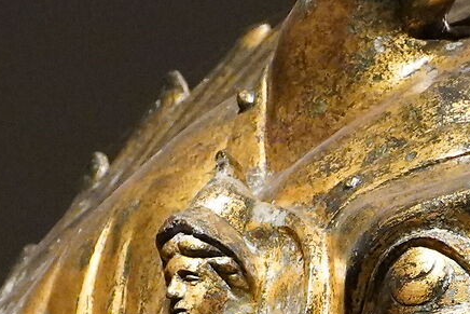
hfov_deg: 3.9
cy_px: 448
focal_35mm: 533
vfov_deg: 2.6
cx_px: 520
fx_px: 6960
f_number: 5.6
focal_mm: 64.6
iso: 6400
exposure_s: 1/160
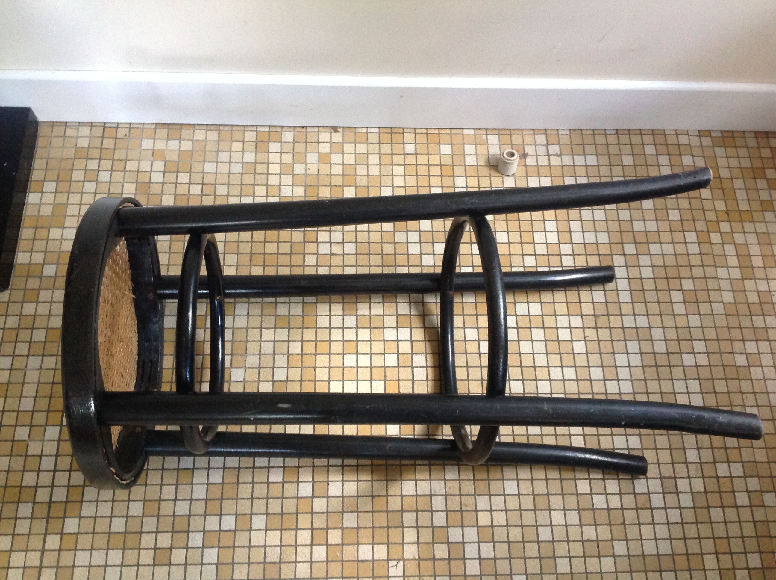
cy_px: 290
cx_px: 388
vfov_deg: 40.6
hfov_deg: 52.7
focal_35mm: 35
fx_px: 783
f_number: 2.4
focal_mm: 4.28
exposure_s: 1/15
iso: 320
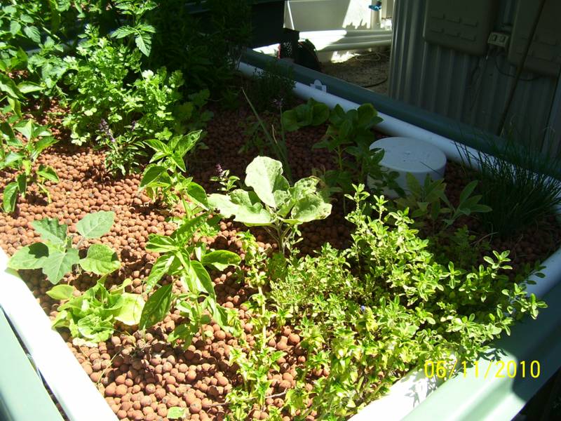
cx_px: 280
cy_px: 210
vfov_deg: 41.8
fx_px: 551
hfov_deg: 54.0
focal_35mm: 34
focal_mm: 5.6
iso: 80
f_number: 2.7
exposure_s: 1/750
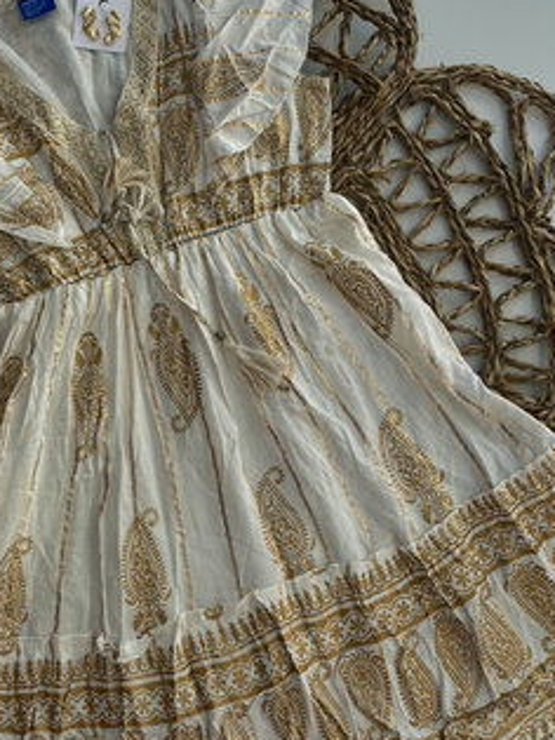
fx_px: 941
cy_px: 354
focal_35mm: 44
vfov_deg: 43.0
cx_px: 172
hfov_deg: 32.5
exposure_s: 1/711
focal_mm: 4.25
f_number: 1.8
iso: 32
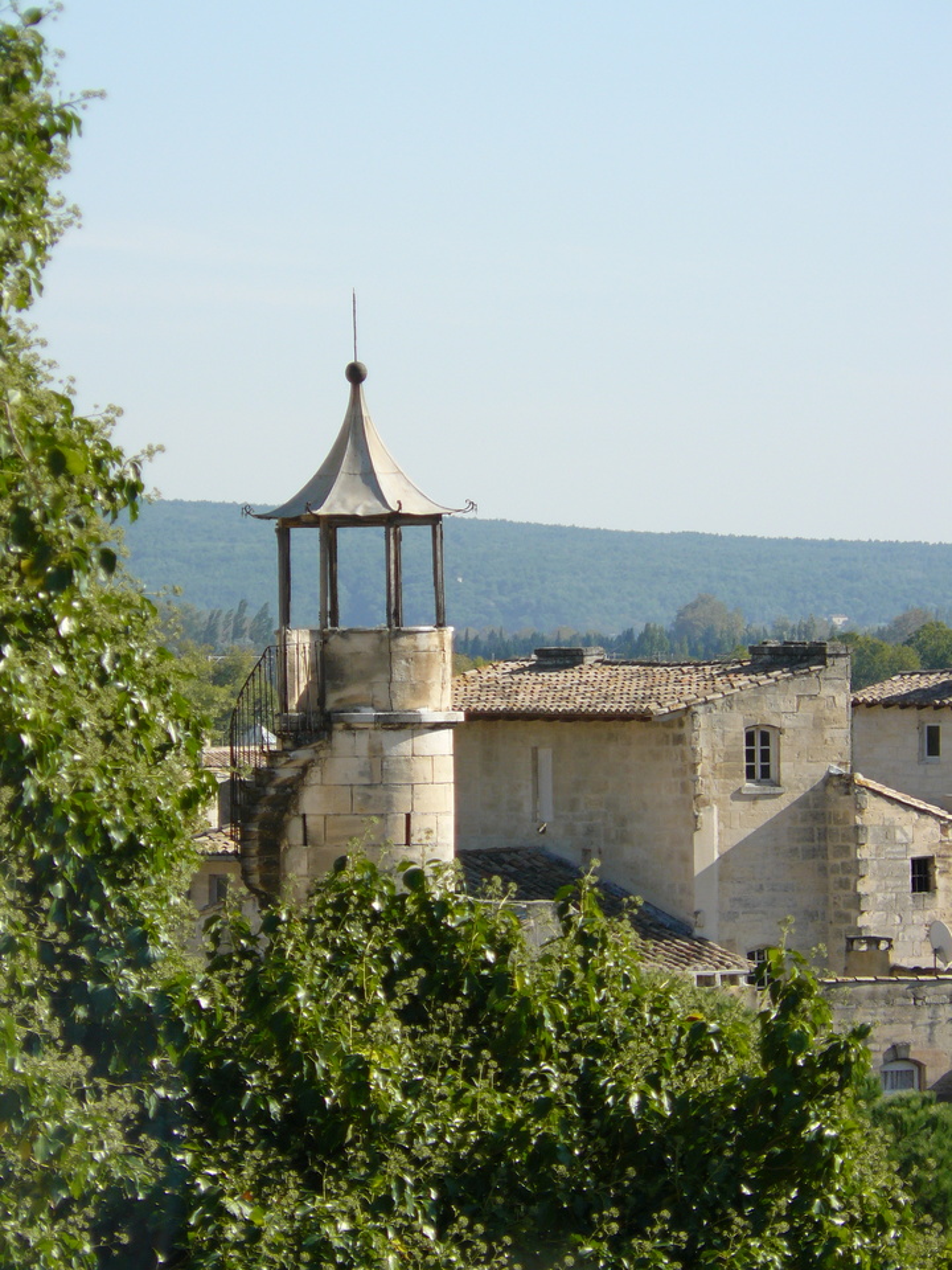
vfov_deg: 8.2
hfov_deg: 6.2
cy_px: 635
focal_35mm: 240
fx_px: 8801
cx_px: 476
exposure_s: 1/1000
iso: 100
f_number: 3.3
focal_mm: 40.1
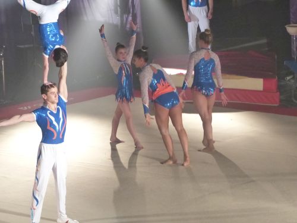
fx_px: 2136
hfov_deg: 8.0
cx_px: 148
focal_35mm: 249
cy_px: 112
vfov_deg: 6.0
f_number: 2.8
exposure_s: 1/100
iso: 1250
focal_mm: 44.8
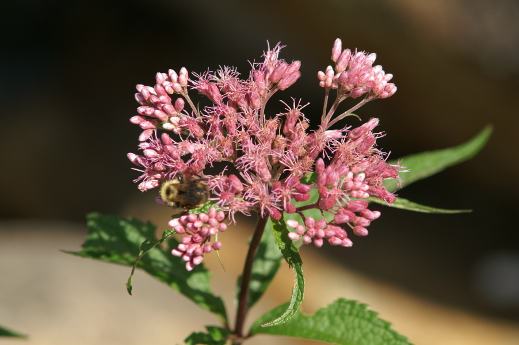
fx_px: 4538
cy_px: 172
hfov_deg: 6.5
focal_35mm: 315
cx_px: 260
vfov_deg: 4.4
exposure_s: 1/200
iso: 100
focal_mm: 210
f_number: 8
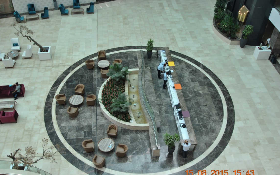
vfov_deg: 34.4
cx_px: 140
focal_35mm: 37
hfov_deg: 52.7
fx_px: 282
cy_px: 93
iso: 200
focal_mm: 24
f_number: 4.5
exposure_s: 1/60
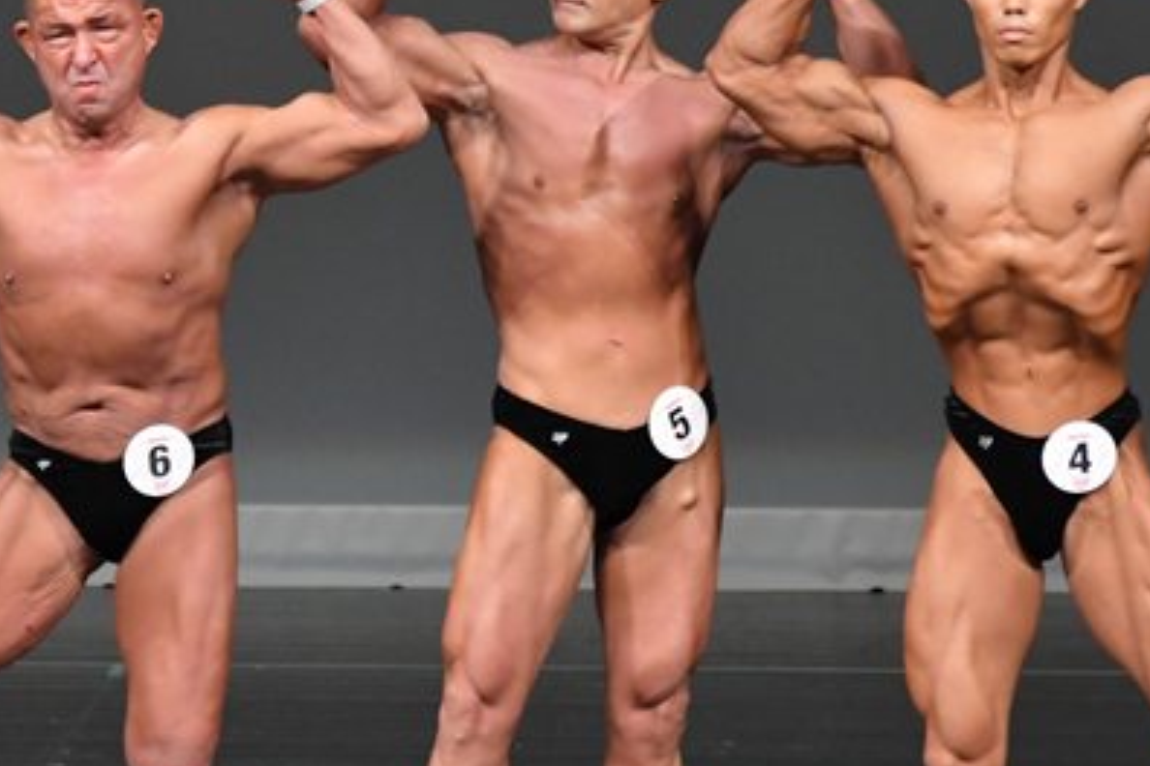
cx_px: 266
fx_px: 19676
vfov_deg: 2.2
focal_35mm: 616
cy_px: 438
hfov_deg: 3.3
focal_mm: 210
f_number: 5.6
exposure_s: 1/400
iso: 4000
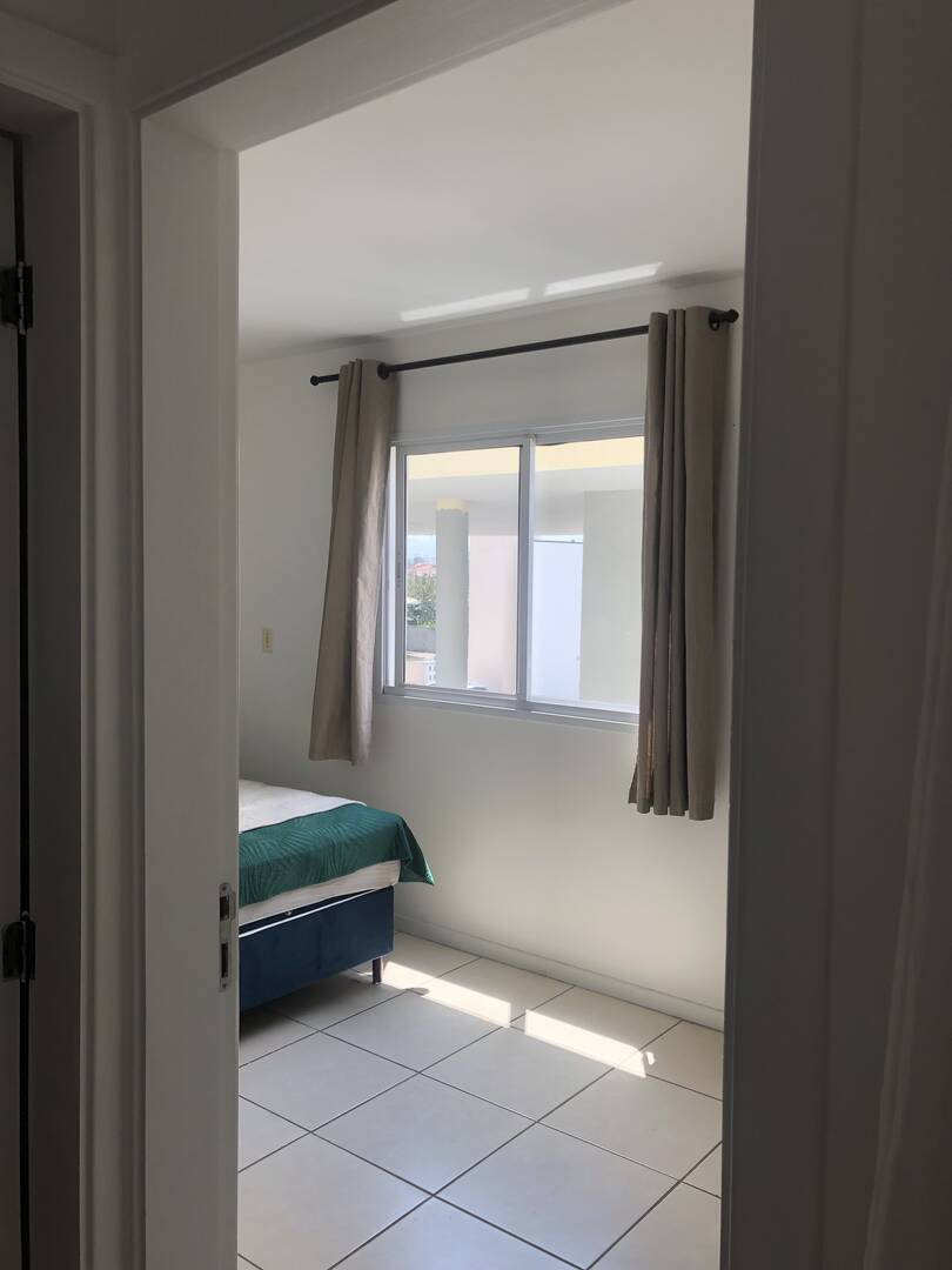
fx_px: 1027
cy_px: 635
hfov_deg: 49.7
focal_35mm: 28
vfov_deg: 63.4
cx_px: 476
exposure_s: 1/322
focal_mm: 4
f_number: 1.8
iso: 20
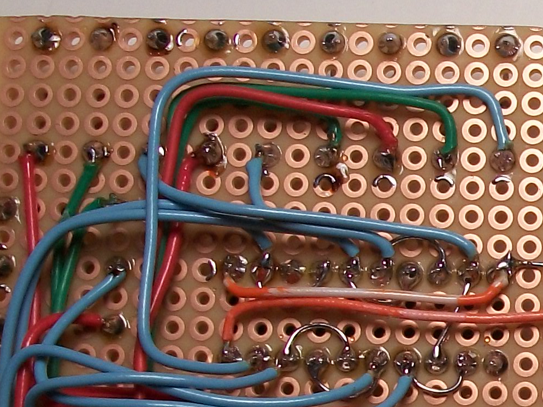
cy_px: 494
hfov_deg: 15.7
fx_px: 1851
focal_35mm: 118
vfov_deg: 12.3
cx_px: 736
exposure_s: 1/100
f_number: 2.9
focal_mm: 5.7
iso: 80
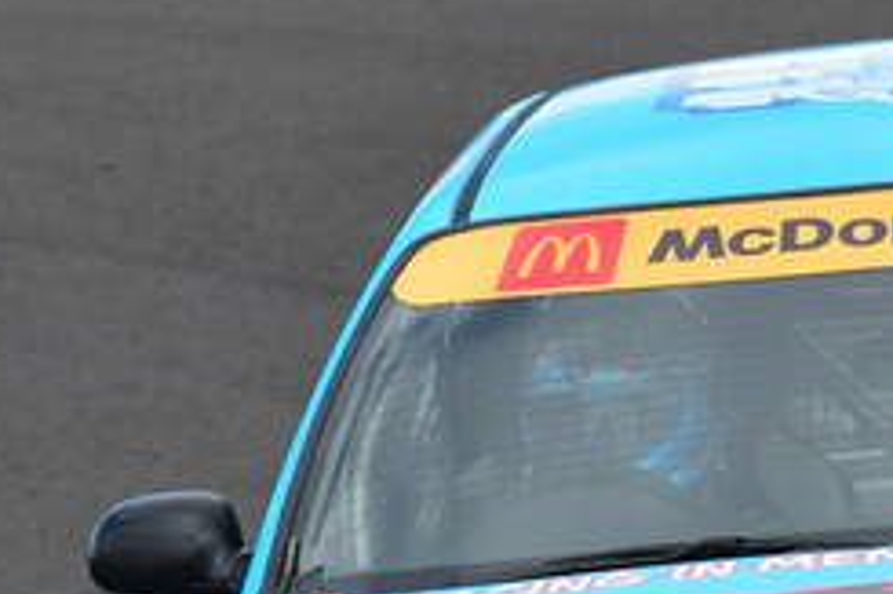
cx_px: 649
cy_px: 656
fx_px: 49849
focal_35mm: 2011
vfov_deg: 0.7
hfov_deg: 1.0
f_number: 9
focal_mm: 410
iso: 400
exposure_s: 1/500
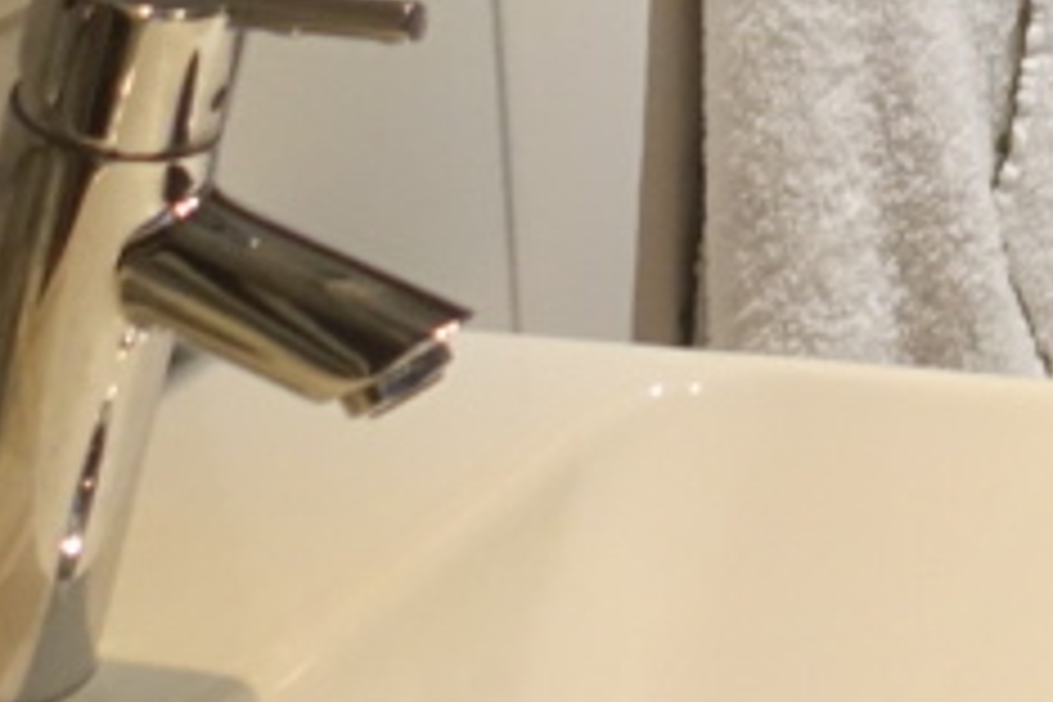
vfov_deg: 7.8
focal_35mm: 166
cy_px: -796
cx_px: 1845
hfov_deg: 11.5
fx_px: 4855
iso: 400
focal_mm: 8.8
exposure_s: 1/30
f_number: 1.8
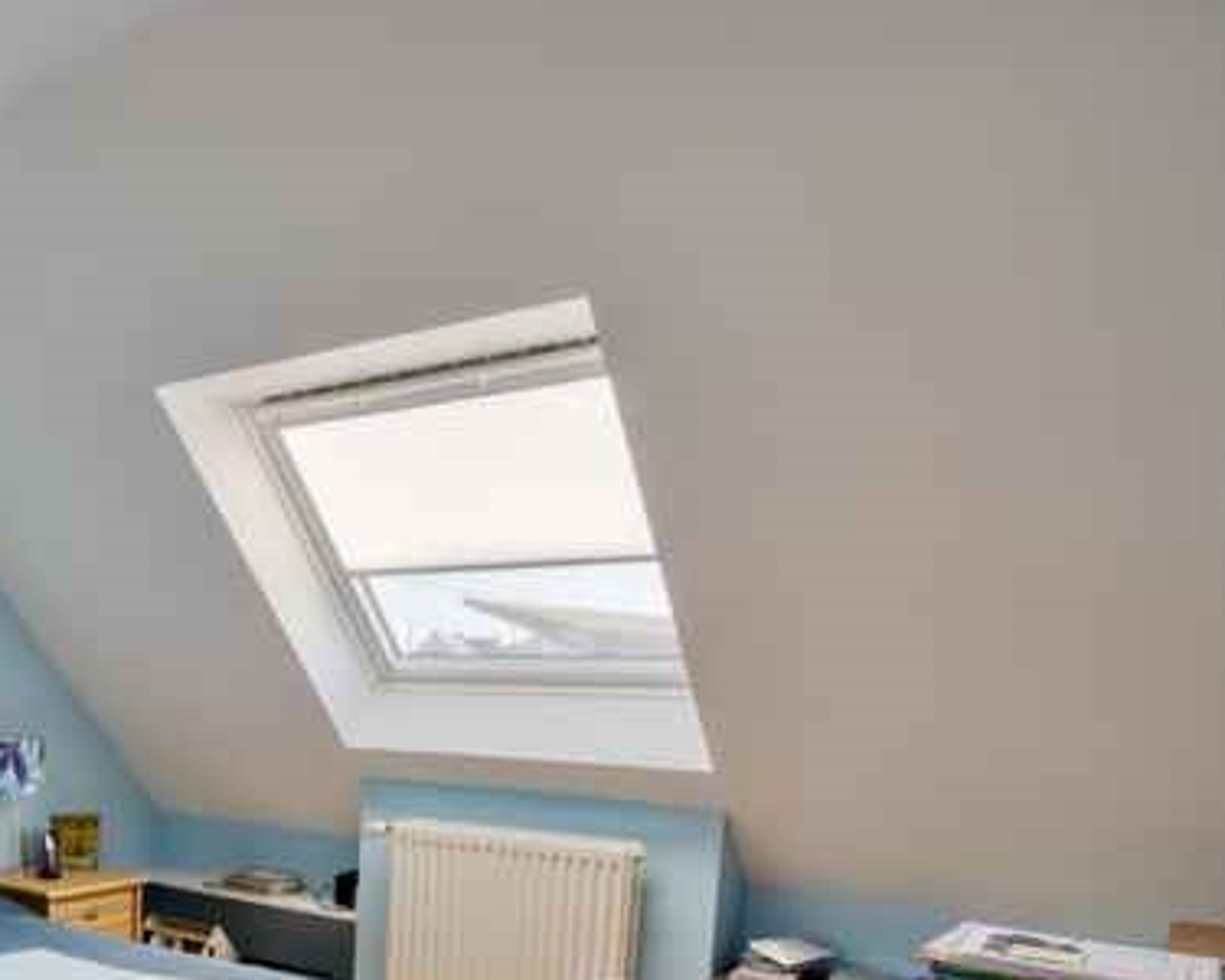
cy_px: 835
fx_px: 1160
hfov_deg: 48.4
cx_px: 72
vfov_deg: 42.9
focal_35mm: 32
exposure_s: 1/1000
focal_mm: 16
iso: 800
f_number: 8
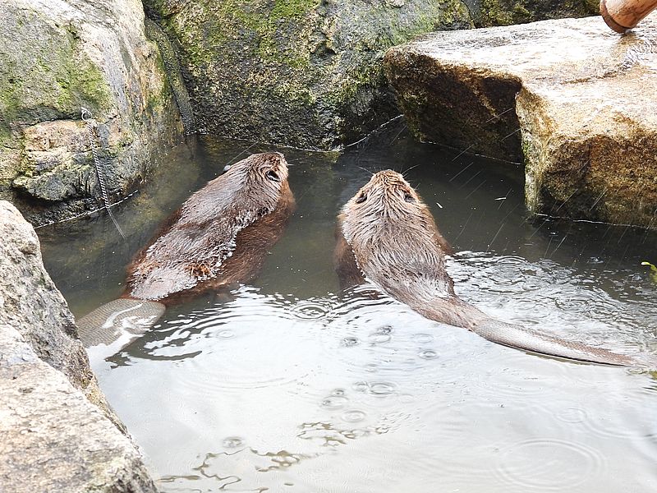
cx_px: 328
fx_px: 1993
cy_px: 246
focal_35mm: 105
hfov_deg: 18.7
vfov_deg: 14.1
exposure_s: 1/50
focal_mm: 18.7
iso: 400
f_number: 4
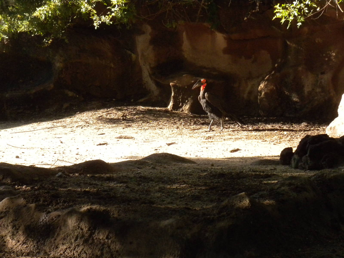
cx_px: 172
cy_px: 129
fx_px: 1183
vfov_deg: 12.5
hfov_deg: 16.6
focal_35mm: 119
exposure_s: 1/370
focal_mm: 21
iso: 400
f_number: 5.1
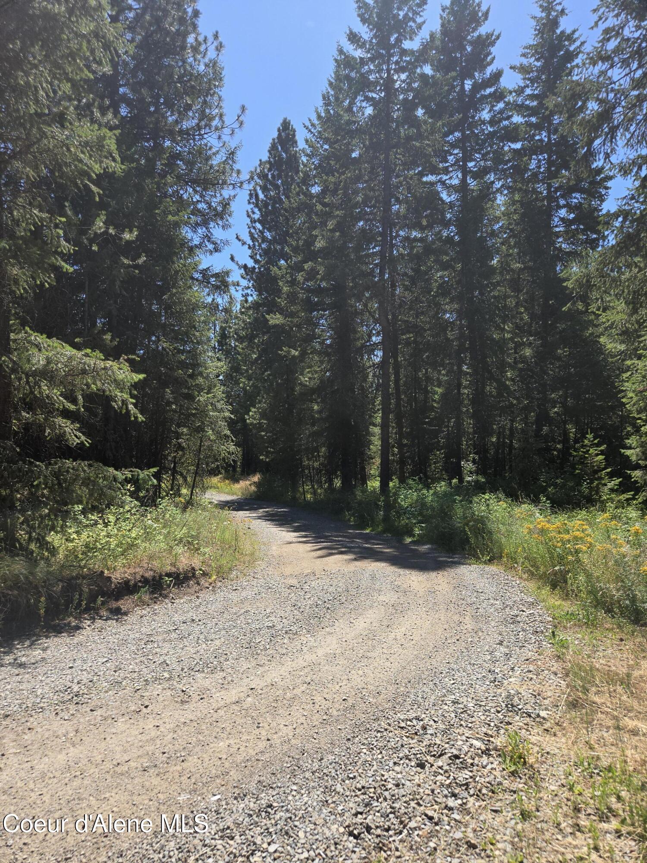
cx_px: 324
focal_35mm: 23
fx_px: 573
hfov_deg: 58.9
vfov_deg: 73.9
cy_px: 432
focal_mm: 5.4
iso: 25
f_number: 1.8
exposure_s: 1/1235
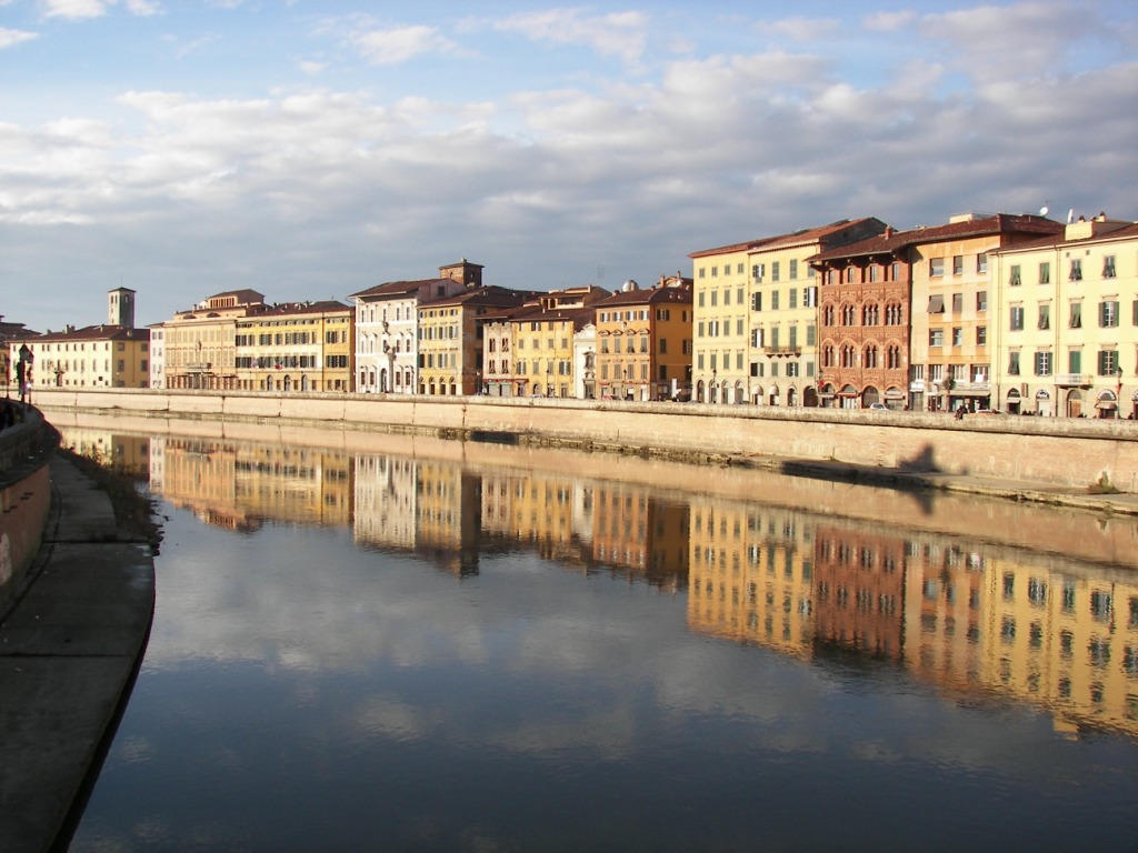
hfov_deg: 51.4
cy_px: 426
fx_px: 1183
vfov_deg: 39.7
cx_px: 569
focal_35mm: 36
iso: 50
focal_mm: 6
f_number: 2.8
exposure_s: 1/640
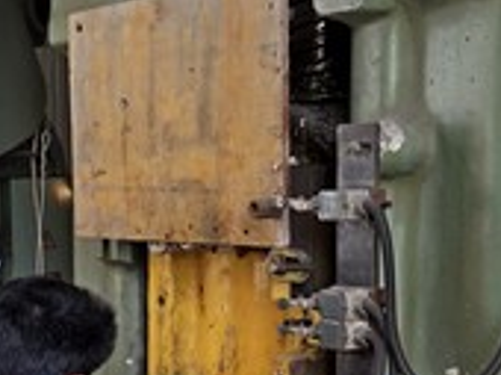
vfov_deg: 19.2
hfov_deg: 25.1
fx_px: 1069
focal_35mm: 74
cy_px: 390
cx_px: -3
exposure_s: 1/160
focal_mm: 29
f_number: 4
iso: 800
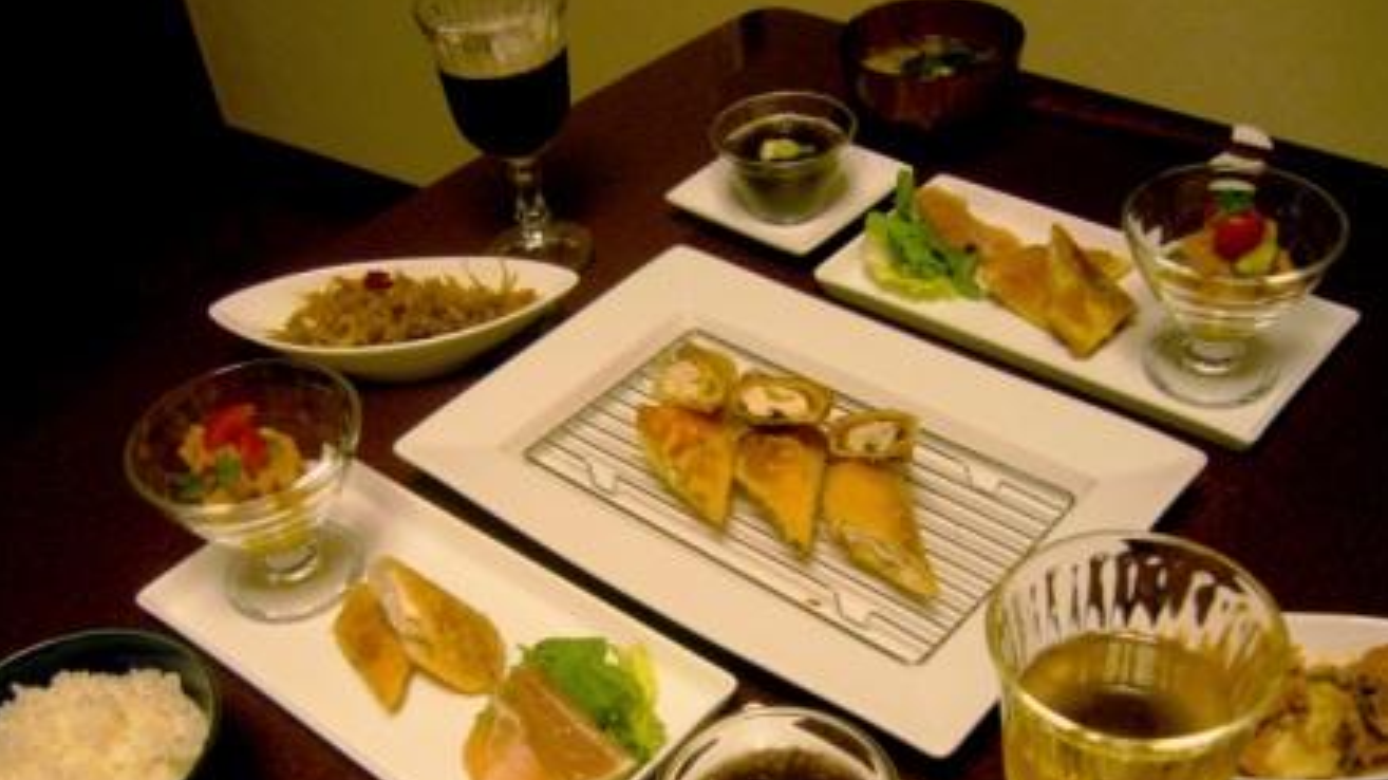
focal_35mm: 39
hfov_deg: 51.6
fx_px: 1435
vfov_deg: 30.2
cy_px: 517
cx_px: 697
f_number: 2.8
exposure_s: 1/15
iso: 200
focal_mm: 5.8
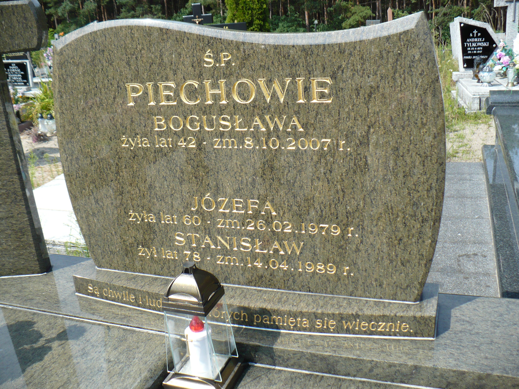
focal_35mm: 37
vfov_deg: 38.7
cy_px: 194
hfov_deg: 50.1
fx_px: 555
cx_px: 260
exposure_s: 1/800
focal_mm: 6.1
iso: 100
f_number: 2.8
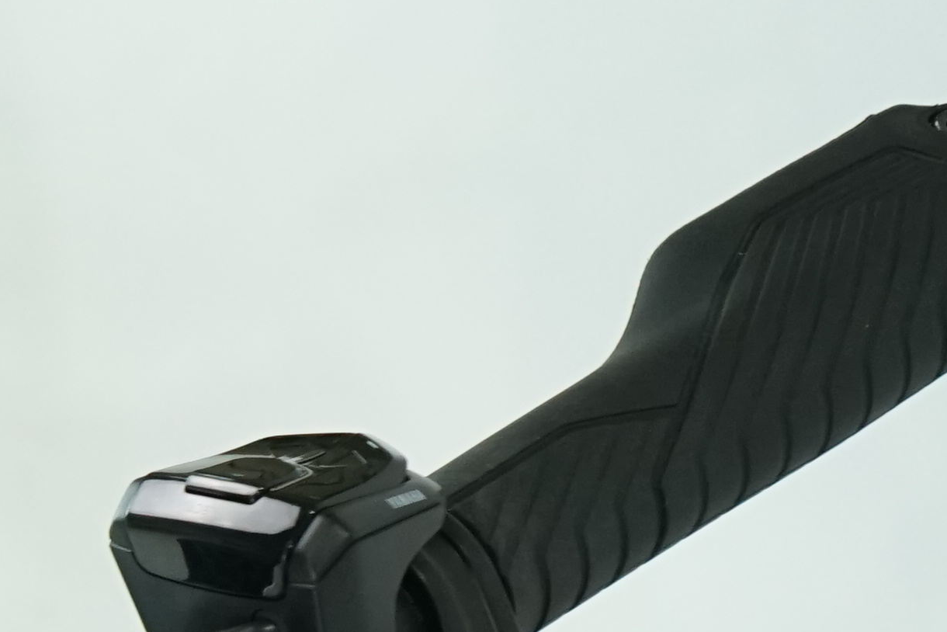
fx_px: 4657
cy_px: 1345
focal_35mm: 177
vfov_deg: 7.4
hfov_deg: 10.6
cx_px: -964
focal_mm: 36
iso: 1600
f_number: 5.6
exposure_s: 1/200
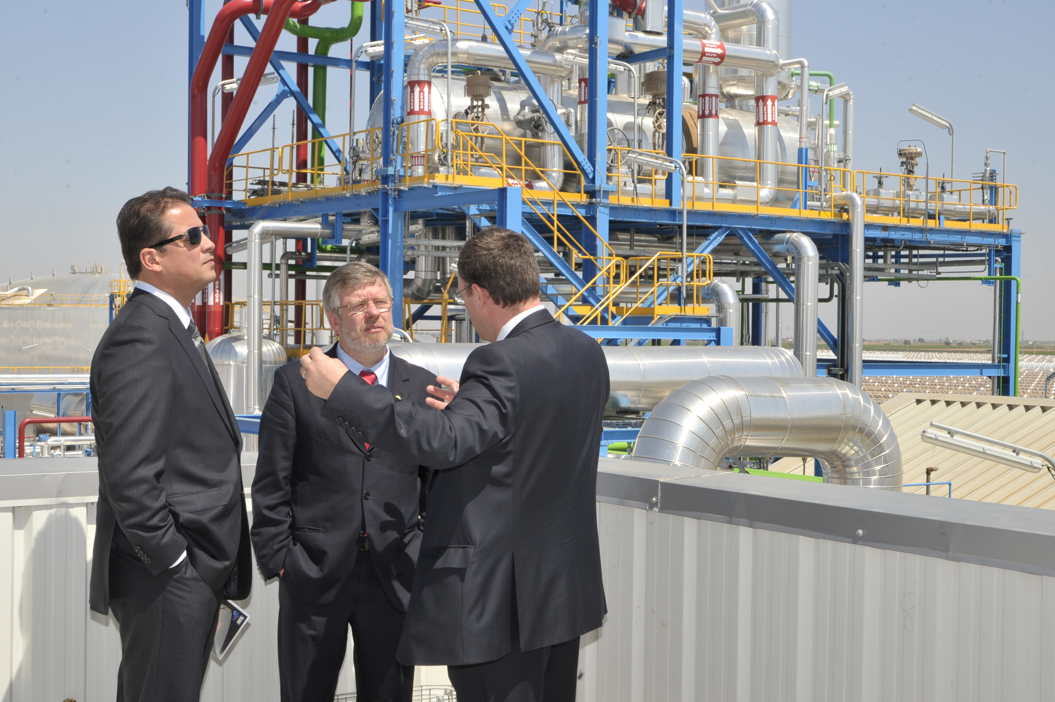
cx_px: 436
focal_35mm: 57
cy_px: 344
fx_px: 1669
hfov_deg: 35.0
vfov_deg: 23.7
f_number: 16
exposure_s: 1/250
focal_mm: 48
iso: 400
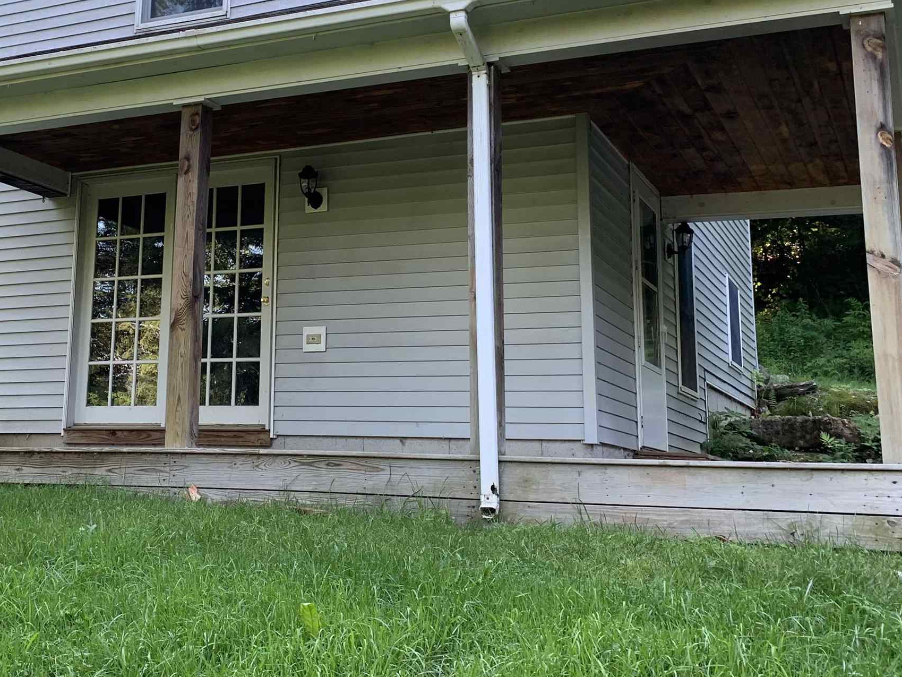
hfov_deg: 39.5
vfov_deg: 30.7
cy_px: 230
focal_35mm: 47
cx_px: 245
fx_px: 1225
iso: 50
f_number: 1.8
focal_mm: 4.25
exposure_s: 1/122
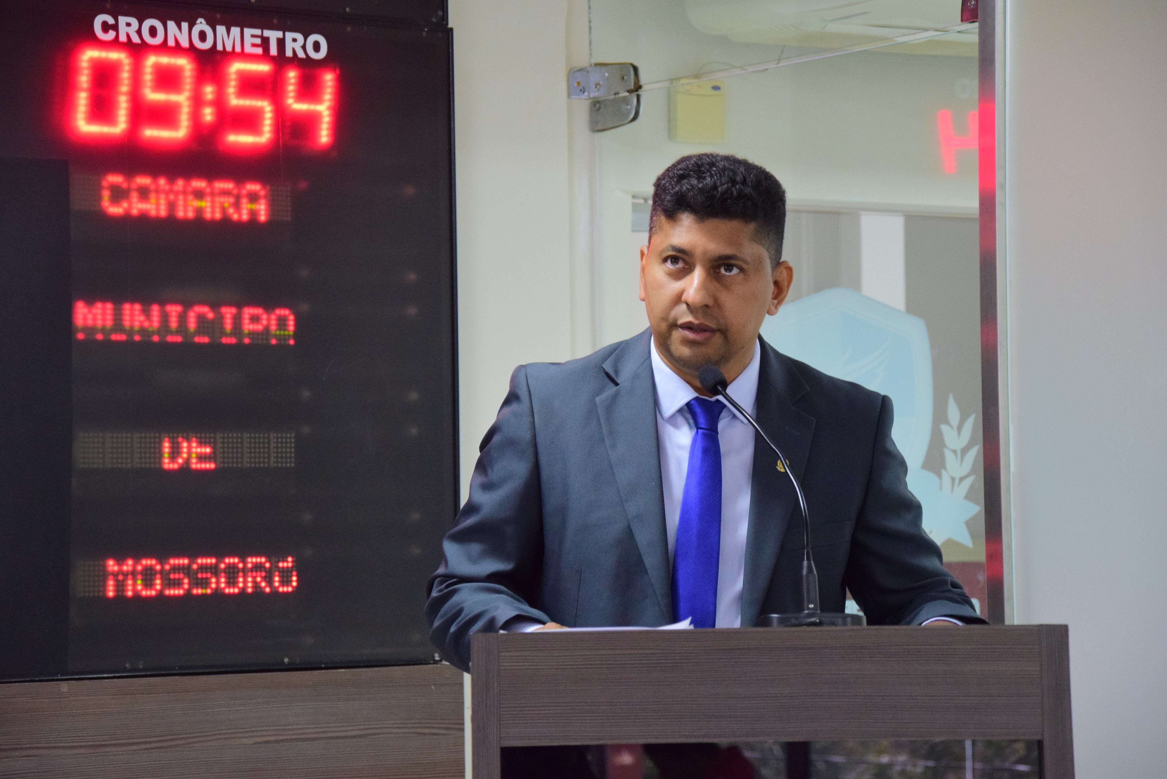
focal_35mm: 165
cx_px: 584
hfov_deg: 12.4
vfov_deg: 8.3
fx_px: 5350
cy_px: 390
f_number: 5.3
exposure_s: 1/80
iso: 1600
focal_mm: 110
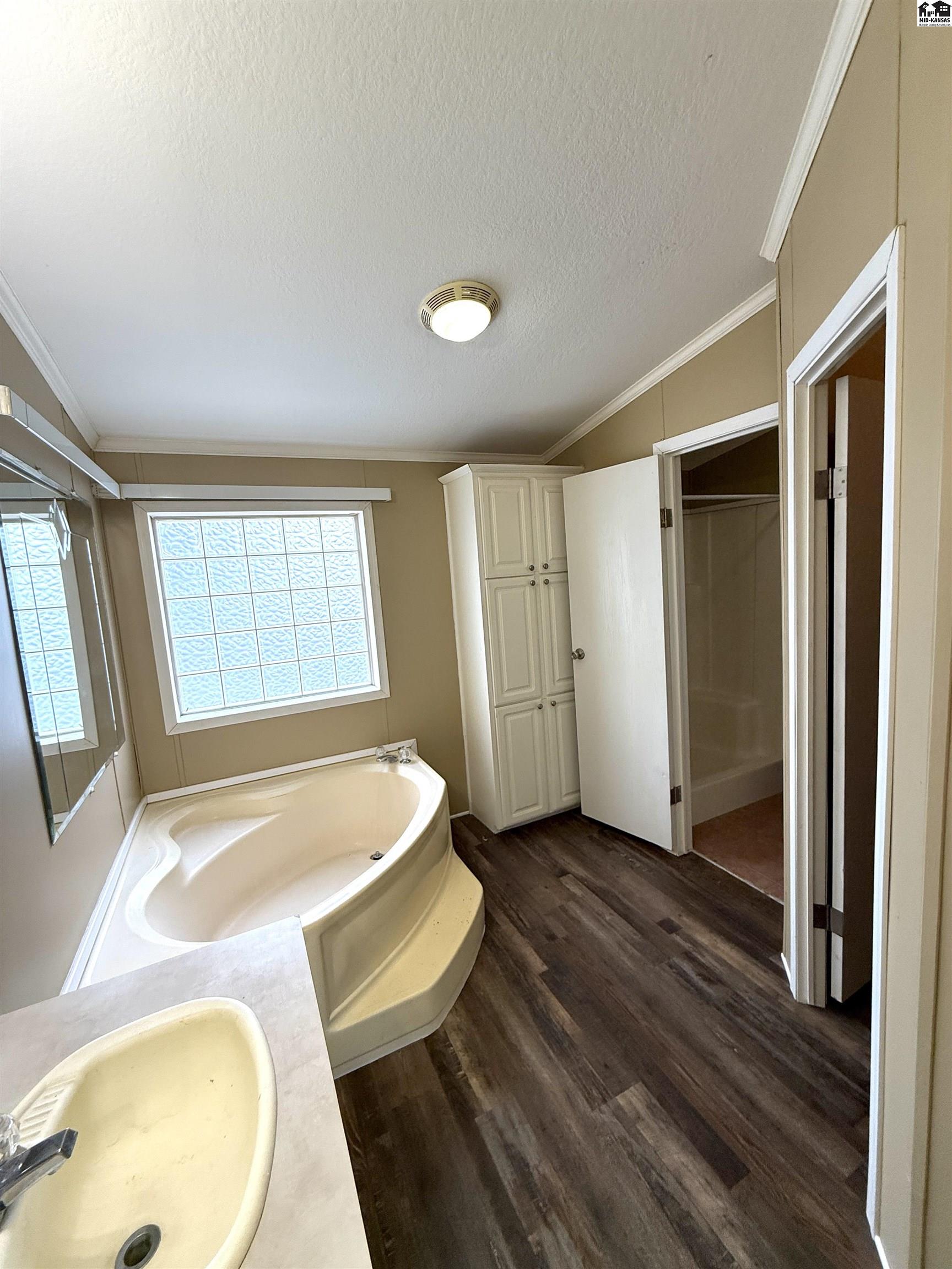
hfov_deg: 85.7
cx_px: 476
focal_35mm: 14
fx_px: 513
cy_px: 634
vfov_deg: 102.1
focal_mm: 2.22
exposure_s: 1/120
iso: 160
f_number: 2.2
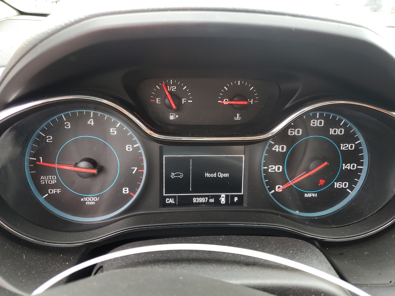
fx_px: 297
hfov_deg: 67.3
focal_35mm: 26
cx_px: 198
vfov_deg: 53.1
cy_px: 148
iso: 60
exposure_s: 1/120
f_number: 1.5
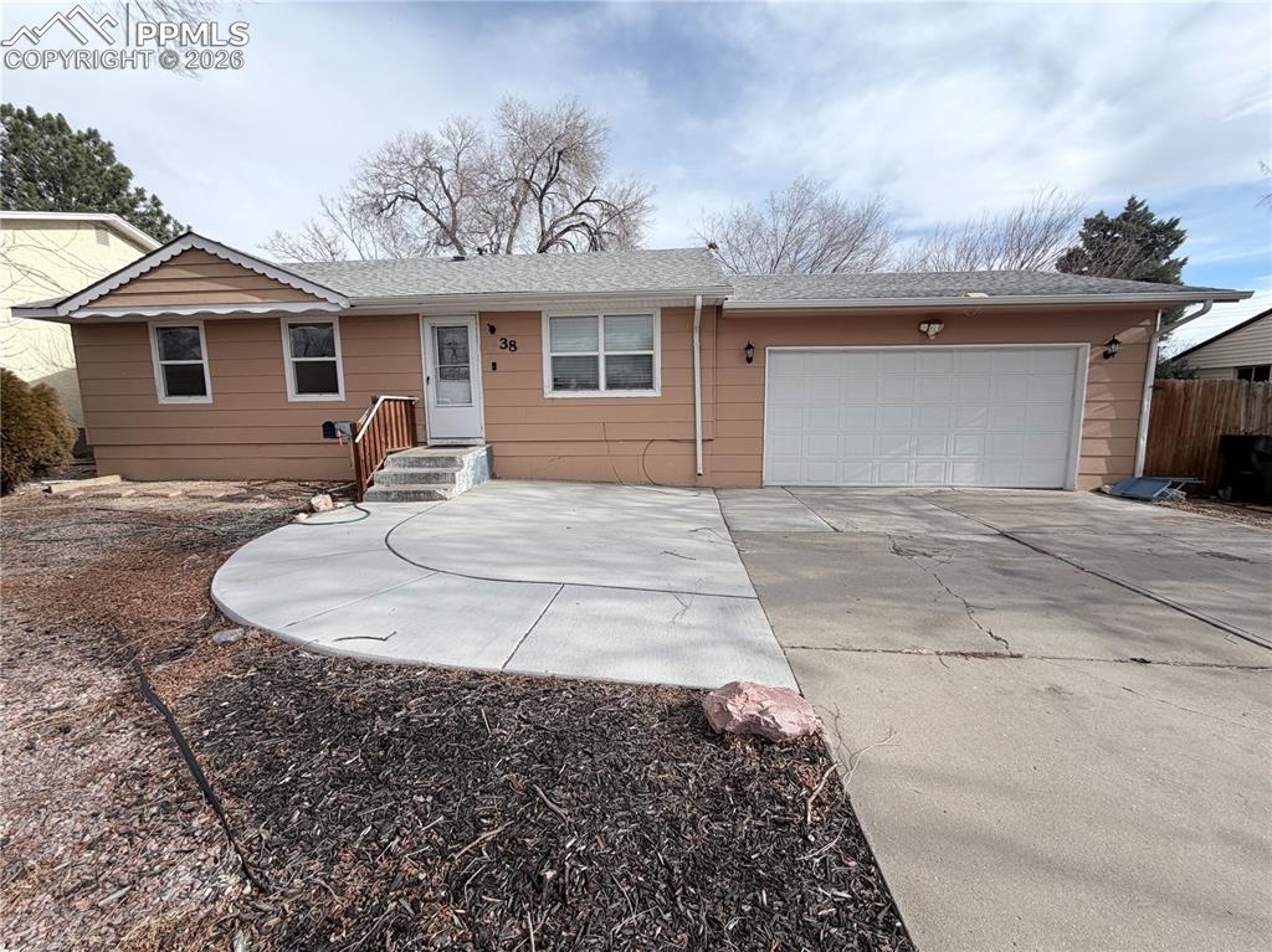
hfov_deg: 102.1
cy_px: 476
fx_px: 514
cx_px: 636
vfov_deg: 85.6
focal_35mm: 14
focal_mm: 2.22
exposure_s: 1/789
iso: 20
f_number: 2.2
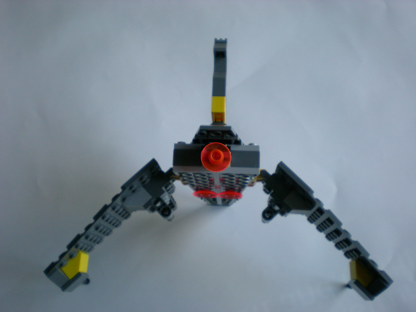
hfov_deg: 49.0
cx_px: 208
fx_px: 457
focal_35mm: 38
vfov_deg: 37.7
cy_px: 156
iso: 158
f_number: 3.1
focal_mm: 6.3
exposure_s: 1/62.5
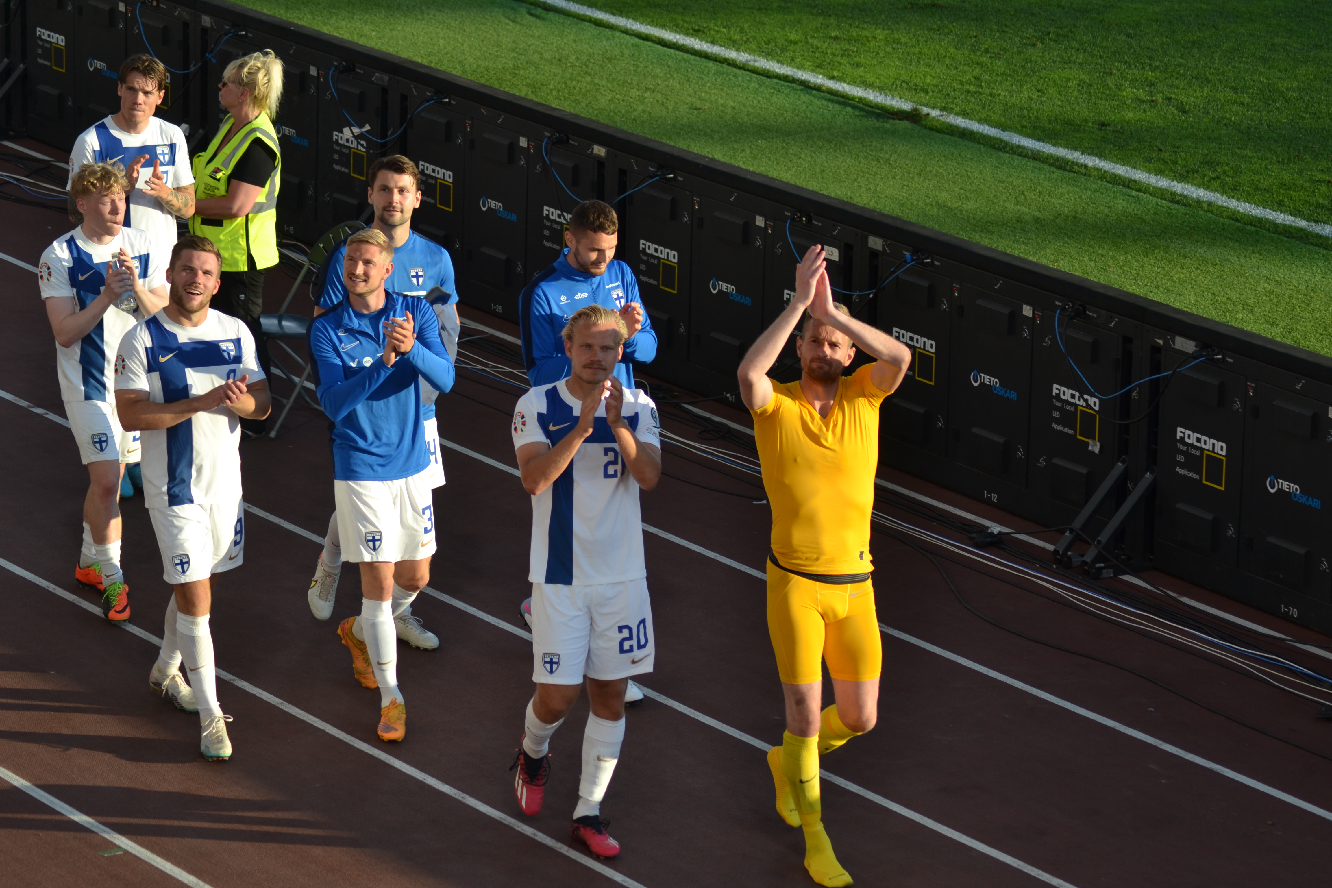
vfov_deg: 9.1
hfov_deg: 13.7
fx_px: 5550
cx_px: 666
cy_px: 444
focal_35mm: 150
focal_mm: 100
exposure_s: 1/500
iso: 200
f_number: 5.6
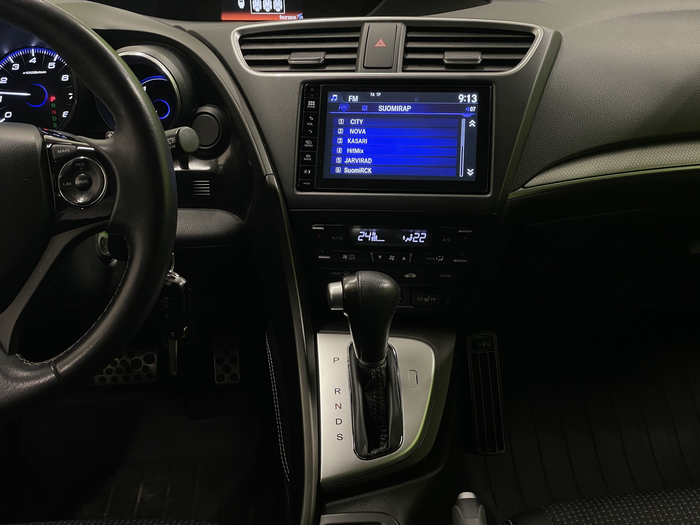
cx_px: 350
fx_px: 1052
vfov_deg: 28.0
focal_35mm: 52
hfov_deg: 36.8
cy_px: 262
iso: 200
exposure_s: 1/50
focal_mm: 6
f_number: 2
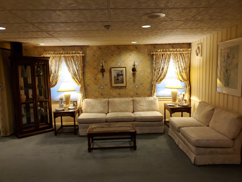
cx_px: 121
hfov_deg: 67.3
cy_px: 91
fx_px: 182
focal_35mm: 26
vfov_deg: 53.1
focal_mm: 4.3
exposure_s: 1/60
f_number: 1.5
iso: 250
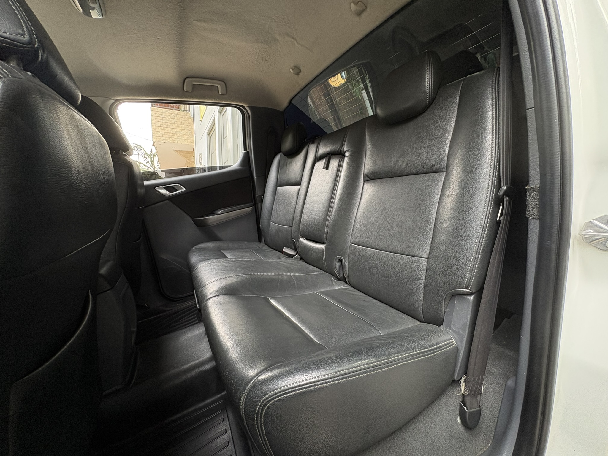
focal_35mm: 14
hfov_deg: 102.1
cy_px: 228
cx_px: 304
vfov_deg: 85.7
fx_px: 246
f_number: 2.2
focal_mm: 2.22
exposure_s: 1/60
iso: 125
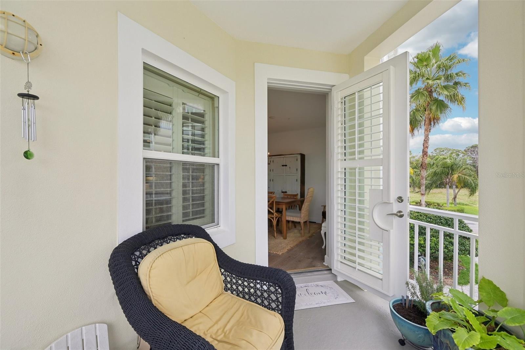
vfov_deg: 81.2
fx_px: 204
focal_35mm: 14
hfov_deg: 104.3
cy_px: 175
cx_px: 262
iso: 400
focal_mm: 14
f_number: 8
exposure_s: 1/400
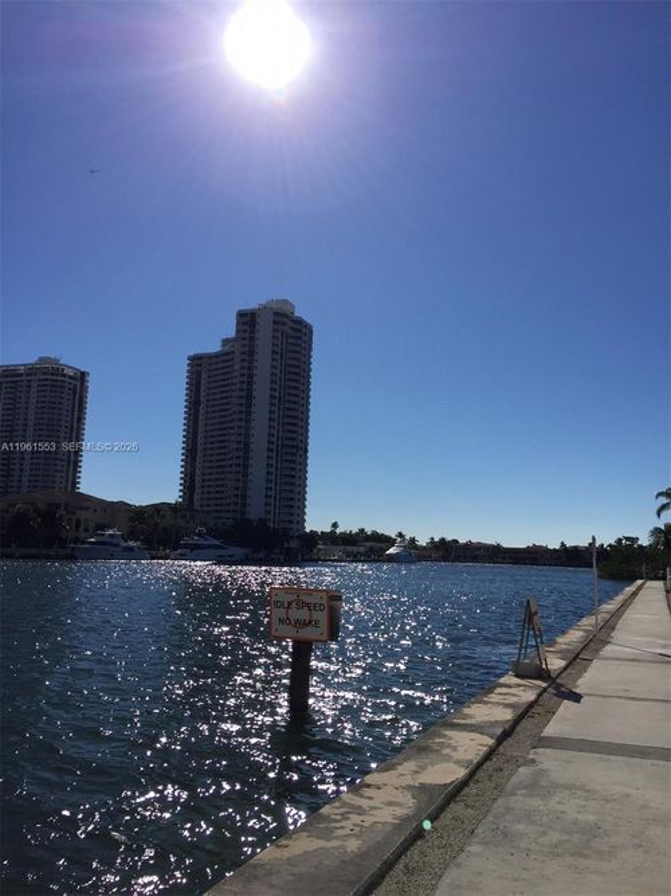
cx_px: 336
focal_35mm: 29
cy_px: 448
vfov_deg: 61.7
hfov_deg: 48.2
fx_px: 750
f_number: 2.2
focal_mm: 4.15
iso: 32
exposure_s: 1/5650
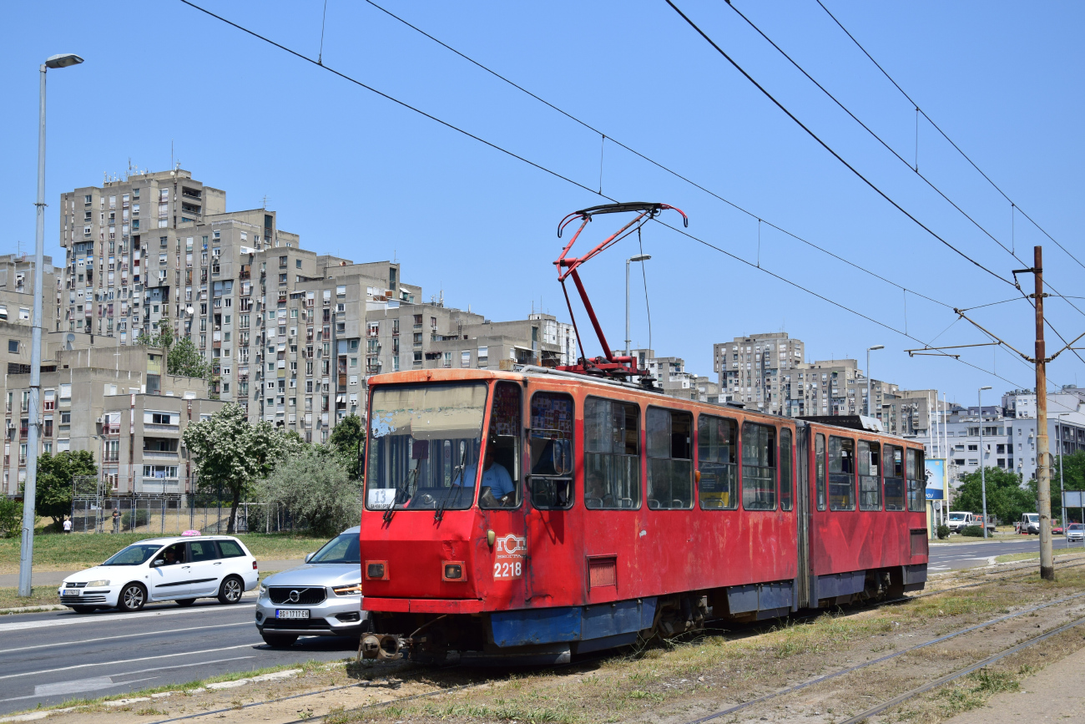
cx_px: 542
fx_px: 1537
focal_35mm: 51
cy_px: 362
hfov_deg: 38.9
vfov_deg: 26.5
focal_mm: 34
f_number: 6.3
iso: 200
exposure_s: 1/1000
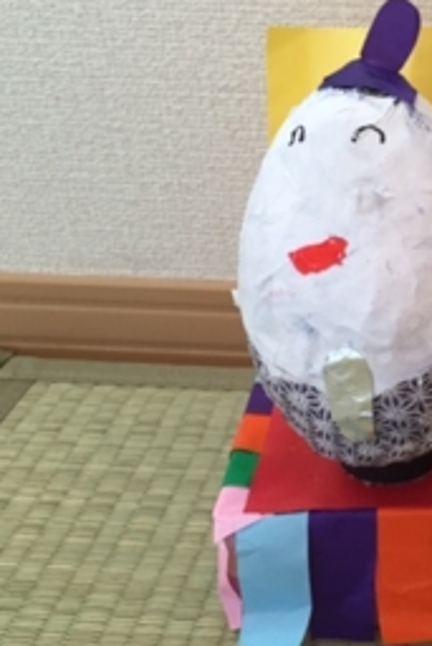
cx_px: 483
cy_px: 328
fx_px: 953
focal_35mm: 53
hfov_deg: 23.8
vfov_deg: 37.5
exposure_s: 1/30
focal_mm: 4.15
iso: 100
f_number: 2.2
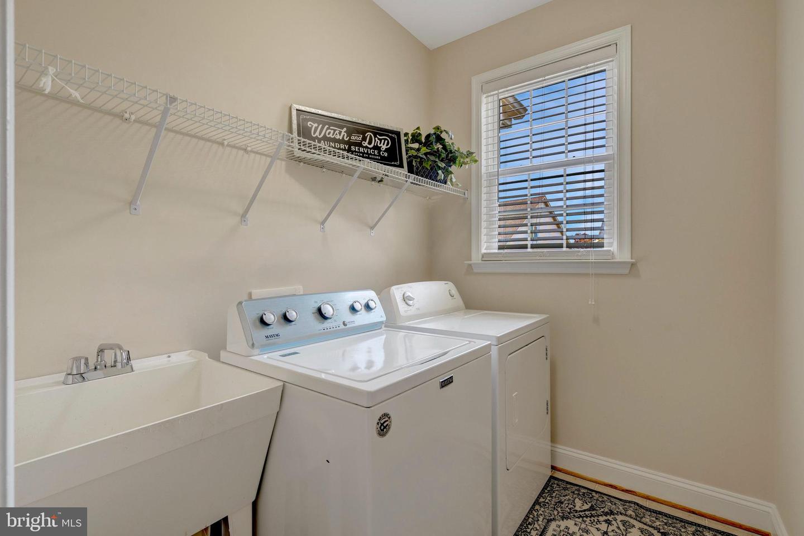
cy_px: 268
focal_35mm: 16
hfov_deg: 96.7
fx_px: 357
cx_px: 402
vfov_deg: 73.7
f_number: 8
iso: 1250
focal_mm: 16
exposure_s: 1/60
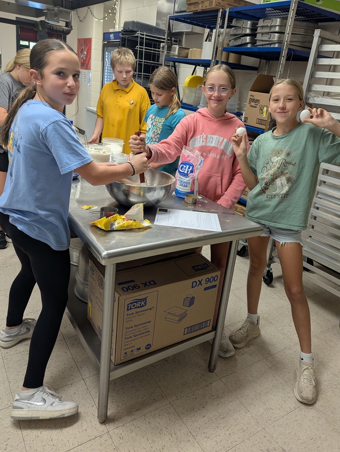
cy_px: 204
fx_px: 353
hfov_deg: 51.4
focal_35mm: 27
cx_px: 183
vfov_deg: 65.1
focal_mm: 6.81
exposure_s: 1/120
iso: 150
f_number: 1.85
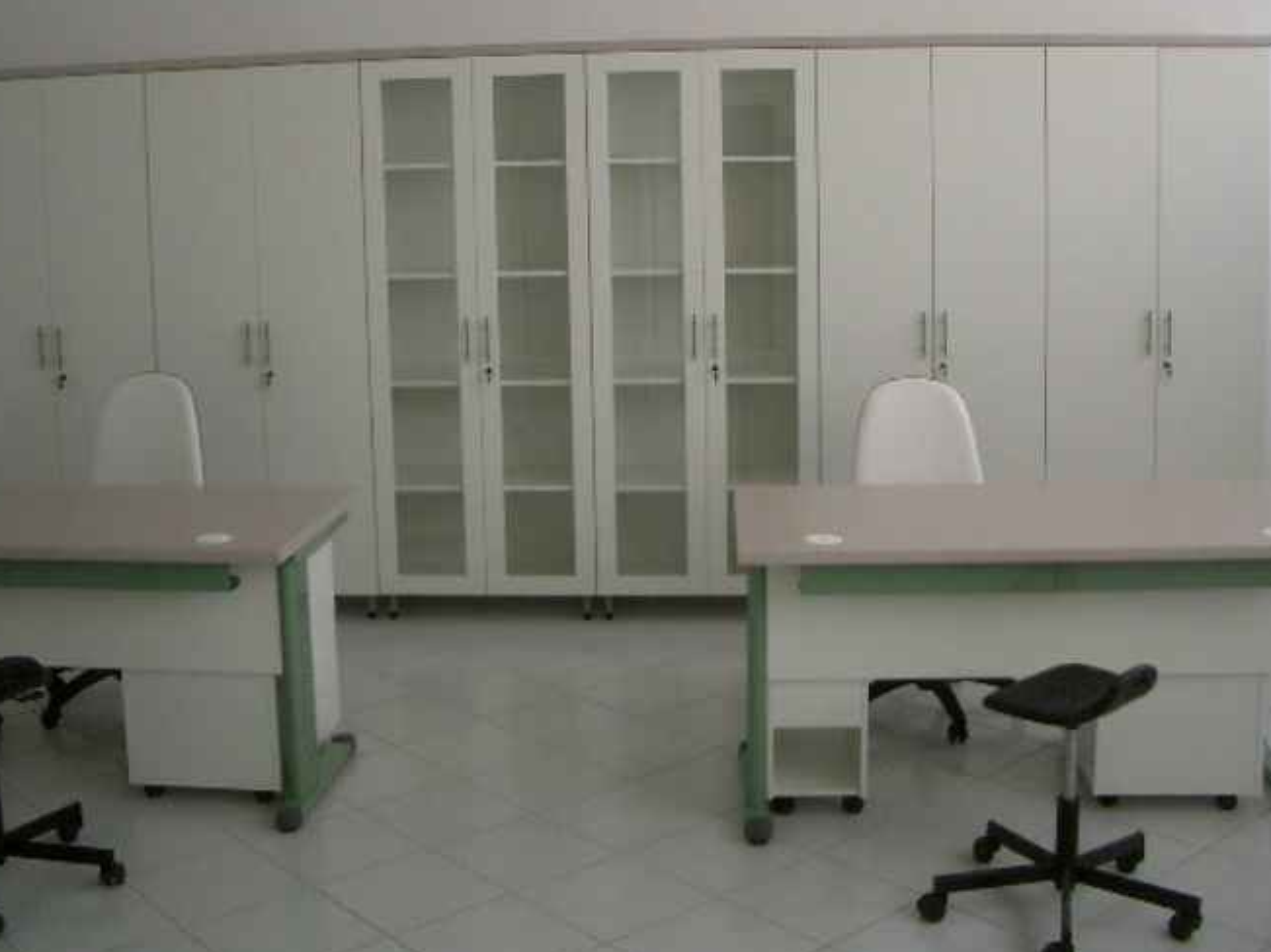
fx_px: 1579
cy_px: 378
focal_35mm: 43
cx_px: 566
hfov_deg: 43.8
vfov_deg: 33.5
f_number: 2.6
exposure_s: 1/50
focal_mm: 5.8
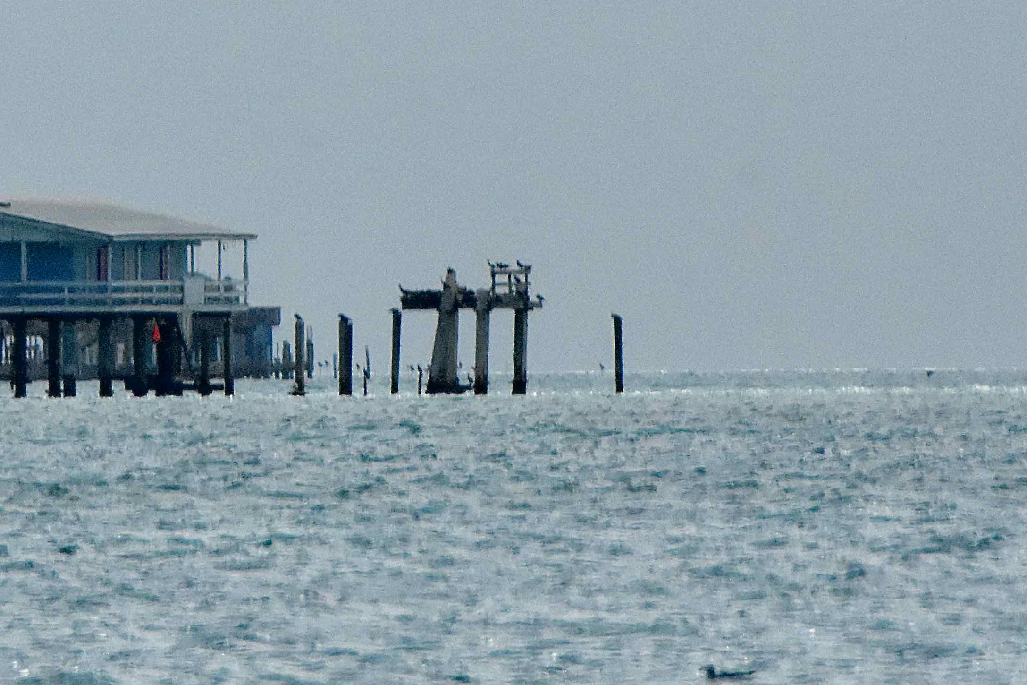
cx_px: 196
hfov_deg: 1.3
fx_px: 44978
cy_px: 87
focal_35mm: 1577
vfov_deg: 0.9
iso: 5000
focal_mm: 600
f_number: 13
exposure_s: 1/8000
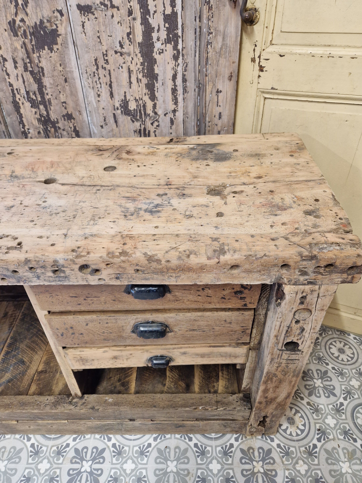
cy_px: 242
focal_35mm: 23
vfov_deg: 73.9
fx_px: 321
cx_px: 181
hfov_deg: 58.9
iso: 400
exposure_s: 1/100
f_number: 1.8
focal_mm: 5.4
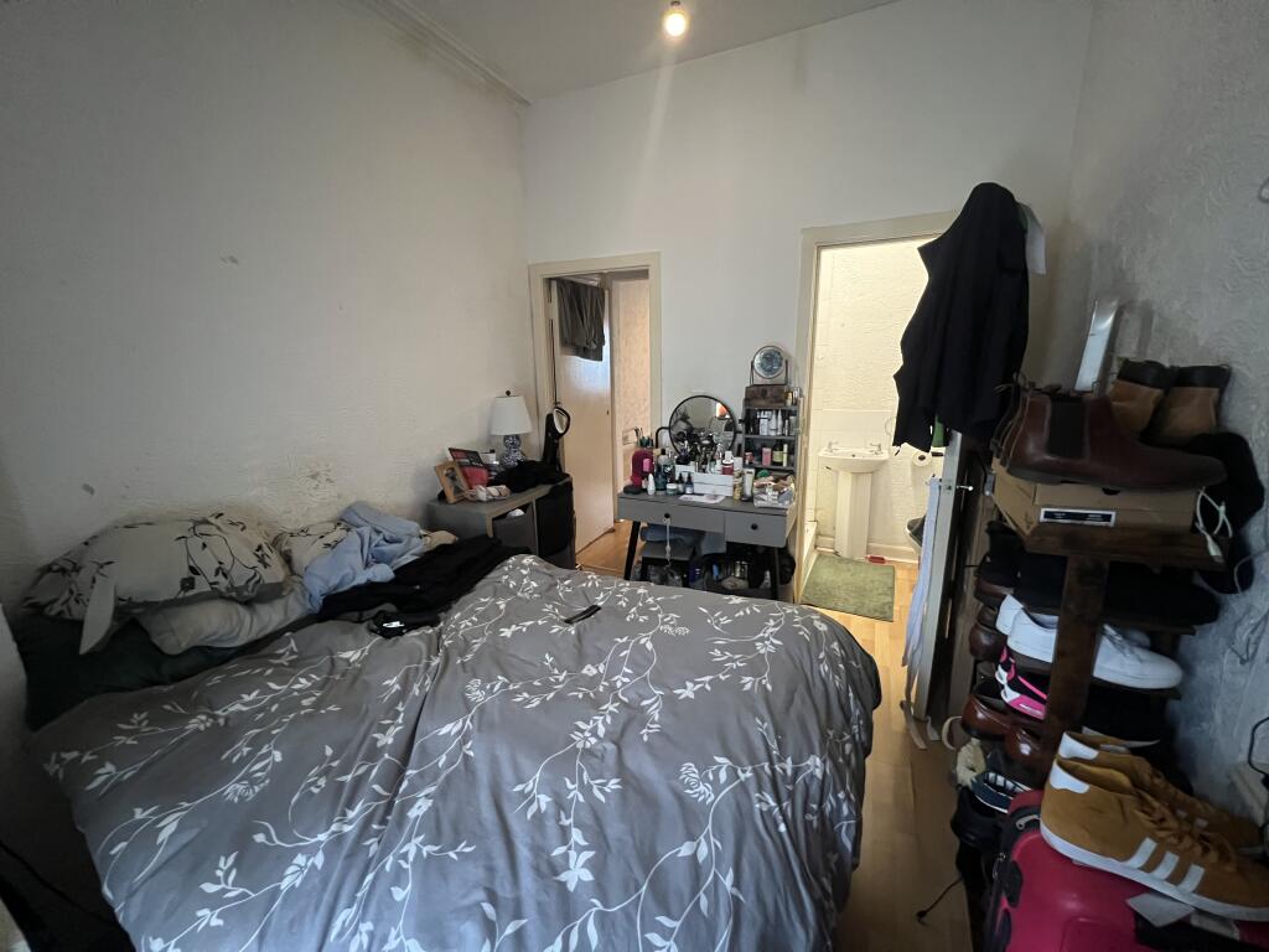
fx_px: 477
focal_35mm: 13
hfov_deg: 106.2
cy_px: 476
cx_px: 634
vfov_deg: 89.9
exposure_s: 1/50
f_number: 1.8
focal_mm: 1.57
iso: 1000
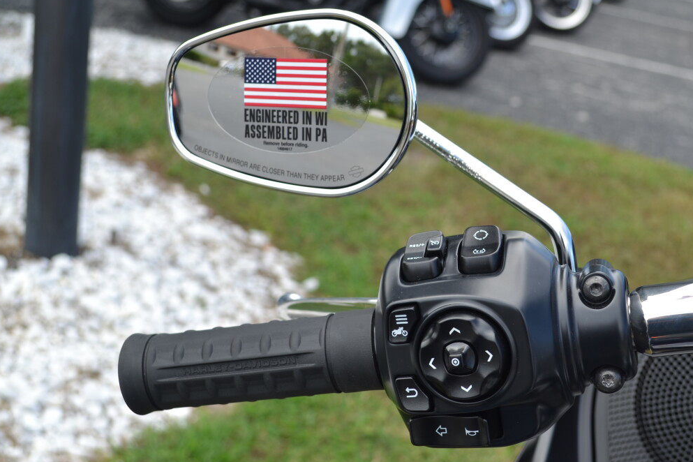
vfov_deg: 23.4
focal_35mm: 58
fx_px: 1116
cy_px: 235
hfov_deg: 34.4
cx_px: 398
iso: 100
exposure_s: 1/160
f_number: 6.3
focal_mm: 32
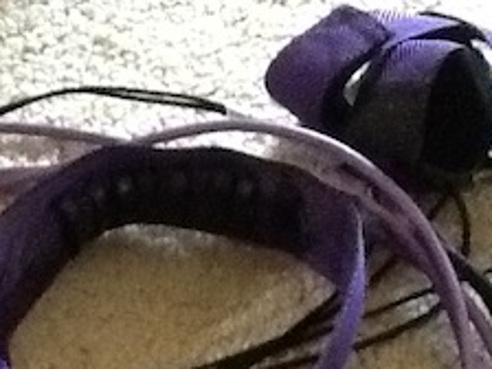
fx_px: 1393
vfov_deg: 14.9
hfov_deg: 19.9
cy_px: 326
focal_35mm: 98
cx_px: 116
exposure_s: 1/15
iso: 500
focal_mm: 2.03
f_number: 2.4
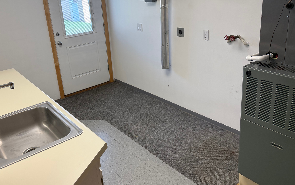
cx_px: 124
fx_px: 257
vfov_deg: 39.1
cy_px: 67
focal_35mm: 32
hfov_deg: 59.3
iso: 160
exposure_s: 1/218
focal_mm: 6.76
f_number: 1.78
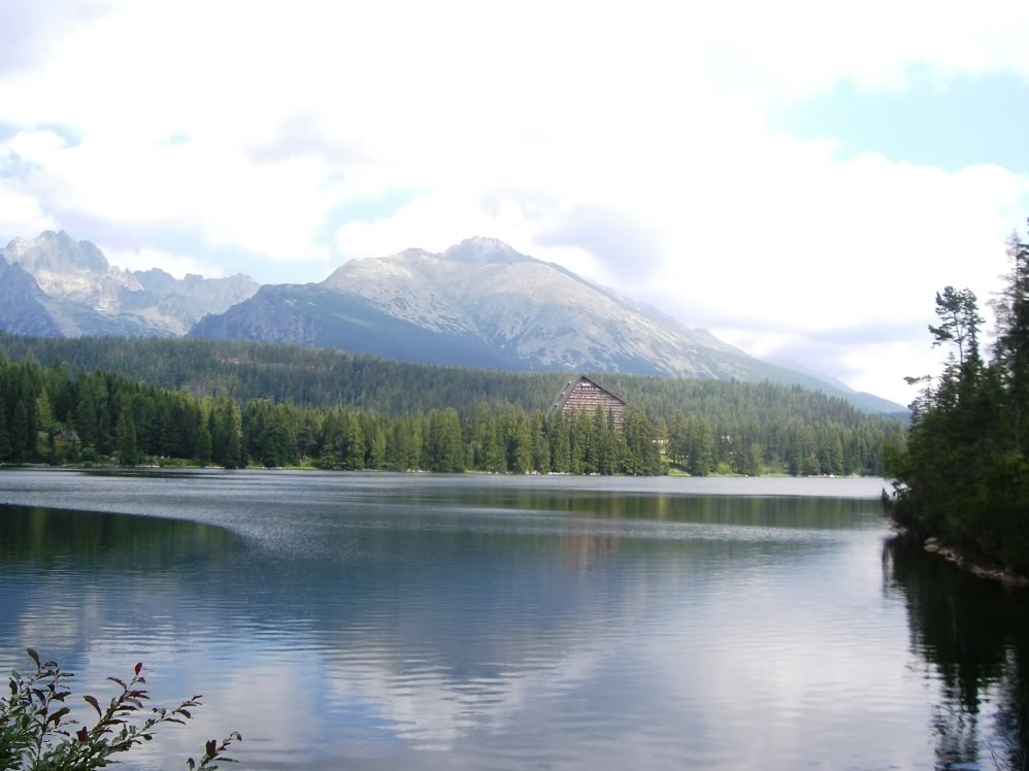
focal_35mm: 39
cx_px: 504
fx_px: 1159
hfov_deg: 47.9
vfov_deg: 36.8
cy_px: 380
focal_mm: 6.2
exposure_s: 1/640
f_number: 4.3
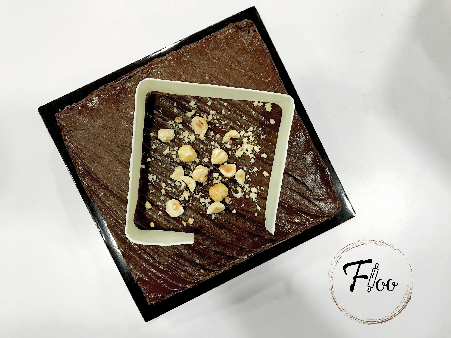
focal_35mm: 28
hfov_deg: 63.4
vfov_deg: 49.7
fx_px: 365
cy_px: 169
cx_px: 226
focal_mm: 3.99
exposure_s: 1/17
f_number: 1.8
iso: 100
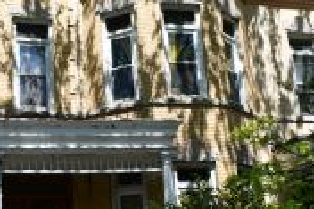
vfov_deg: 19.6
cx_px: 96
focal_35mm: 69
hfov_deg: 29.0
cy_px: 152
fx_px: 601
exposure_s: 1/250
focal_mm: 18
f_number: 8
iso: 110
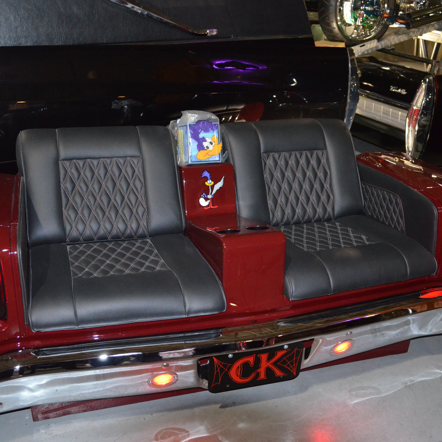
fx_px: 520
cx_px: 230
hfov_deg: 46.0
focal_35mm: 36
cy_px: 219
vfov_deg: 46.0
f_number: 3.5
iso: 3200
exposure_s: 1/60
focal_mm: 18
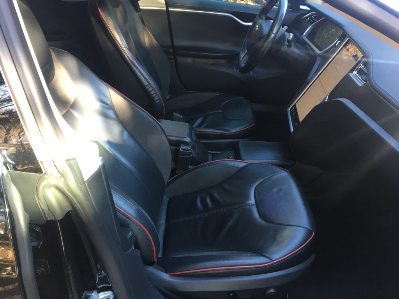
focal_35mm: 29
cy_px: 150
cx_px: 200
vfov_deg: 48.2
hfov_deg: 61.7
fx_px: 334
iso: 80
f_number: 2.2
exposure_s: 1/33
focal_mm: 4.15
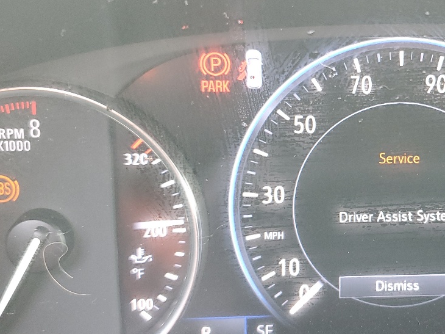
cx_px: 360
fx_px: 733
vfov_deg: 25.6
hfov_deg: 32.8
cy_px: 158
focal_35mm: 57
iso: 122
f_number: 1.5
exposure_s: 1/60.2
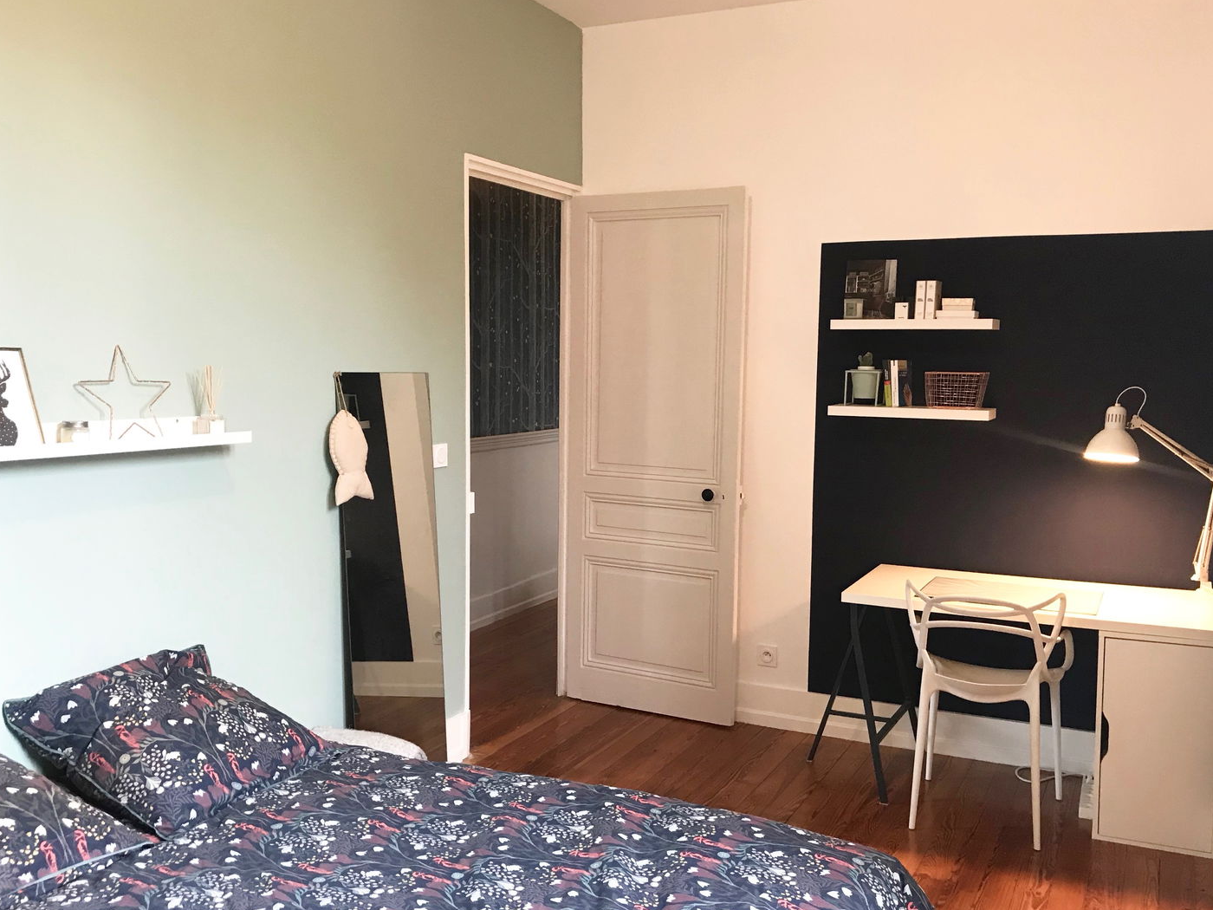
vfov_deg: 44.1
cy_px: 483
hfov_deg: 56.8
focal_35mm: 32
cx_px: 632
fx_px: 1121
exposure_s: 1/25
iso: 40
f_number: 1.8
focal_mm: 3.99
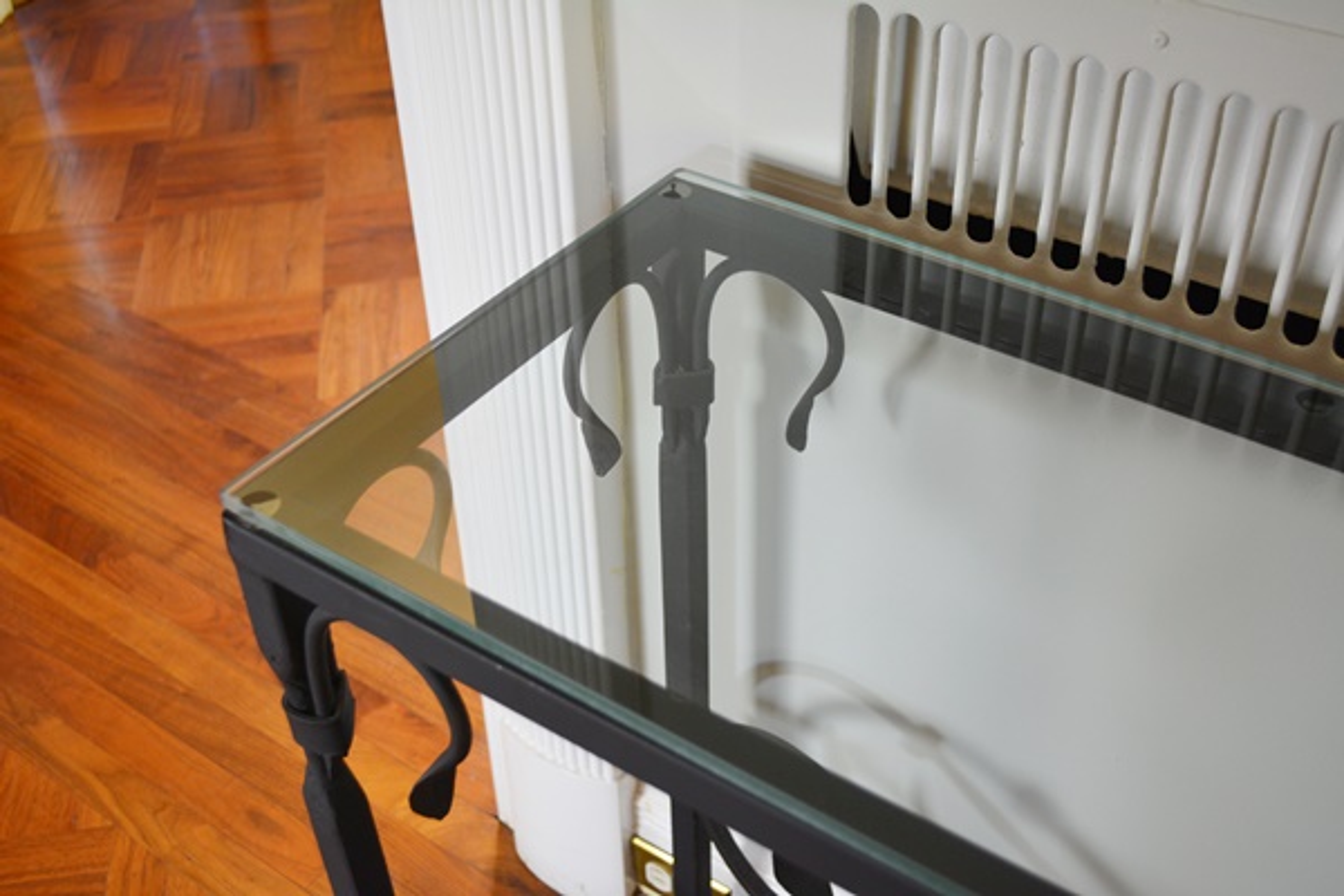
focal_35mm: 42
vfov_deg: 31.9
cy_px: 448
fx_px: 1568
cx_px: 672
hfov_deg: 46.4
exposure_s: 1/30
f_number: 4.5
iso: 800
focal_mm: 28
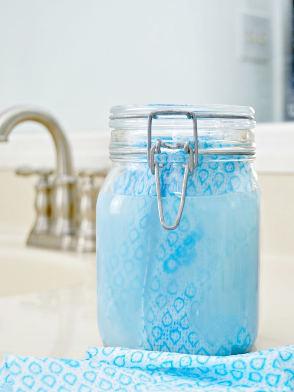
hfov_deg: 22.6
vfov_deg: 29.8
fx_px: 736
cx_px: 146
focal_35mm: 65
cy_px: 208
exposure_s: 1/125
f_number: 4.8
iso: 400
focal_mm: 38
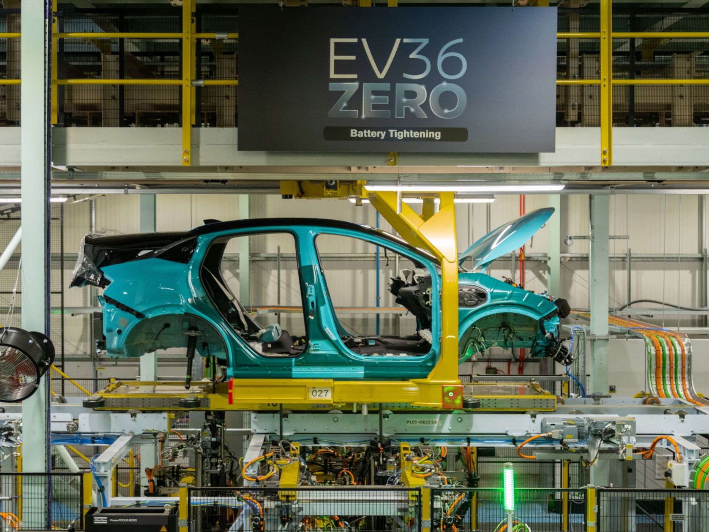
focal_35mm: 44
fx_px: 901
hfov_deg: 42.9
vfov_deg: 32.9
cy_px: 265
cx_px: 333
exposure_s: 1/200
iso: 2000
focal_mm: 40
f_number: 3.2
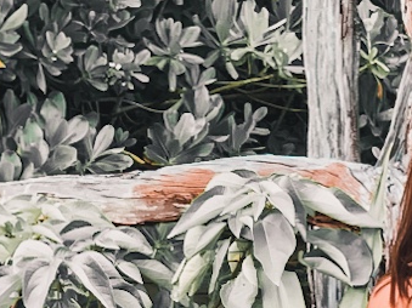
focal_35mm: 307
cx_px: 555
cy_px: 616
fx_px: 3653
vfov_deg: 4.8
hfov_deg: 6.4
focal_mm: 6
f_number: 2.4
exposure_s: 1/310
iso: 16
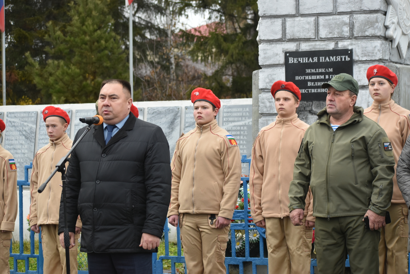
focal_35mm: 105
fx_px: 1196
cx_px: 205
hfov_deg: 19.5
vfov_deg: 13.0
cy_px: 137
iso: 800
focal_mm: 70
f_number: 4.5
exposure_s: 1/320
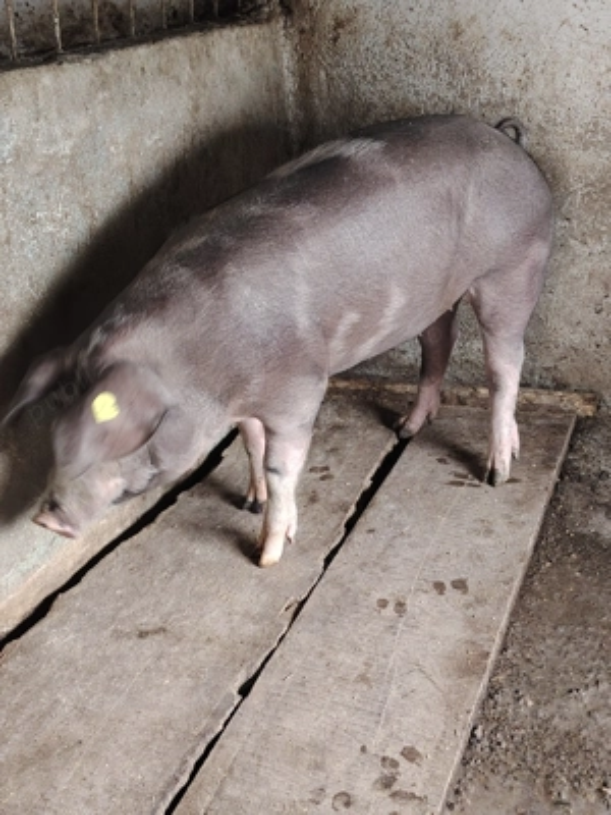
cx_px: 306
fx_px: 965
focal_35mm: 41
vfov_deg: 45.8
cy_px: 408
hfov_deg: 35.1
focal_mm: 5.25
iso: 2150
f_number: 1.75
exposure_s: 1/25
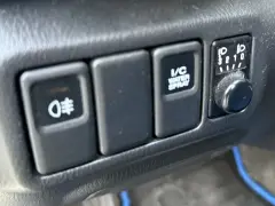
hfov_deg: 51.4
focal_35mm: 36
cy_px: 63
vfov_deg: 39.0
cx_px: 138
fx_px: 286
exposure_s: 1/46
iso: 800
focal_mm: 6.76
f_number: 1.78
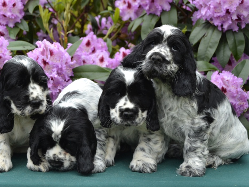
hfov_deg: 28.1
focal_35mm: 69
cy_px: 93
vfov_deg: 21.3
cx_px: 111
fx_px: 497
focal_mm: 42
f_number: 5
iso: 400
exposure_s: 1/100
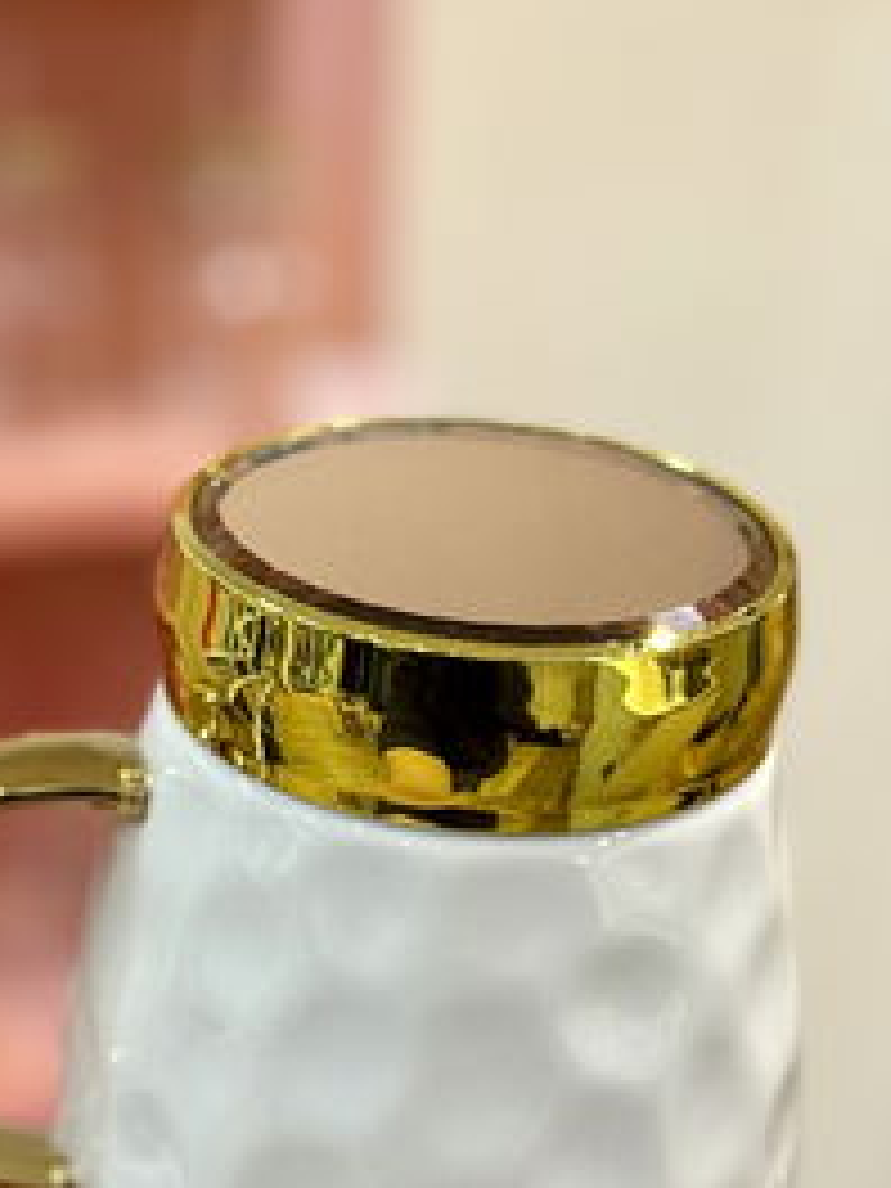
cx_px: 297
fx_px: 3329
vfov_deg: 20.1
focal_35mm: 97
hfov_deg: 15.2
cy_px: 821
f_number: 1.78
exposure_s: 1/50
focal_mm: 6.76
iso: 160
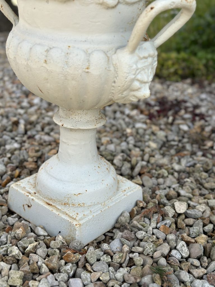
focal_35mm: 48
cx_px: 108
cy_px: 144
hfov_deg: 30.3
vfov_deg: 39.7
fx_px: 398
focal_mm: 6.86
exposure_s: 1/2028
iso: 80
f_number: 1.78
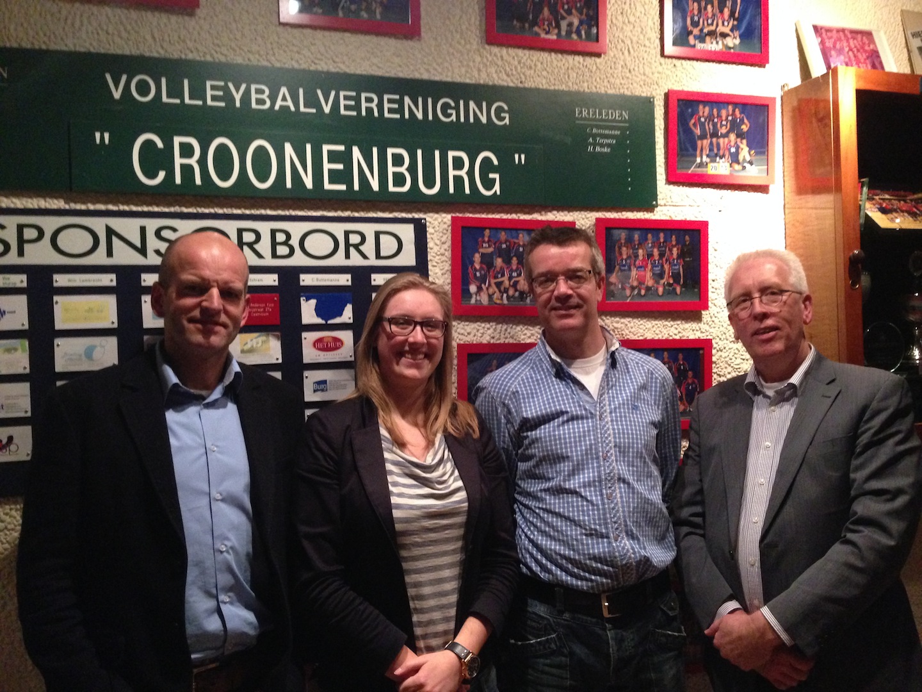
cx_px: 461
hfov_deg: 55.4
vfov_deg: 42.9
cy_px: 346
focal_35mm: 33
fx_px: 879
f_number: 2.4
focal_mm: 4.12
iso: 500
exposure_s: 1/15
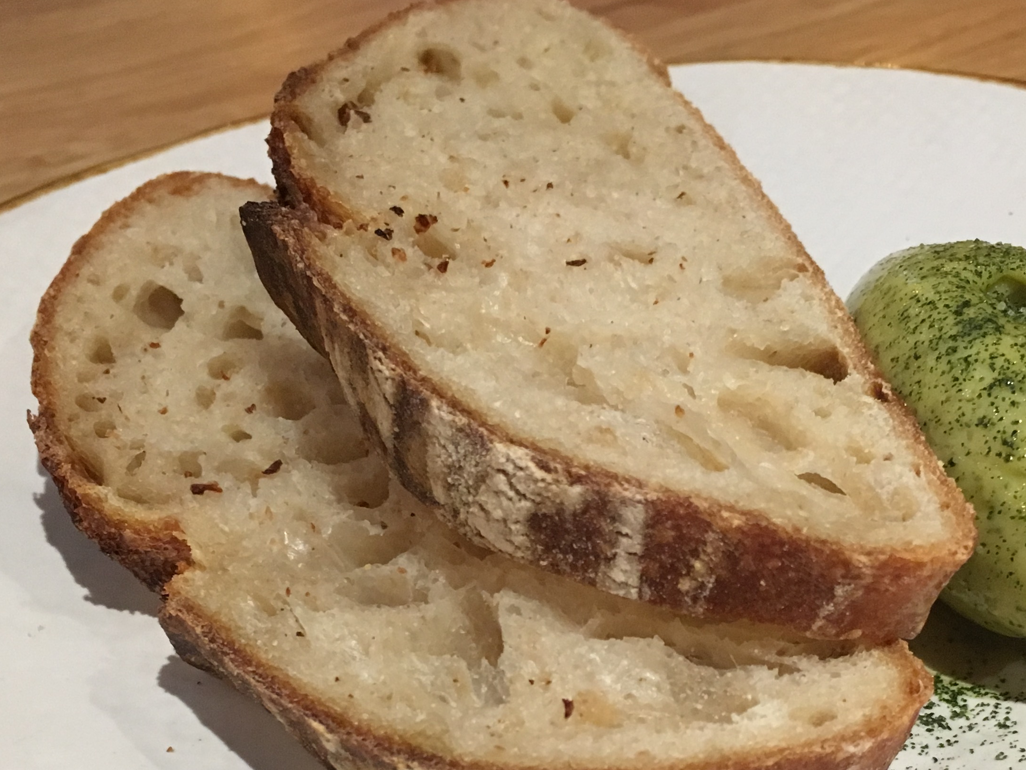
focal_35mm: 54
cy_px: 685
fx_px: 1601
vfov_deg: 26.2
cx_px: 574
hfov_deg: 35.5
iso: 200
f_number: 2.2
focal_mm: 4.15
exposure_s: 1/33
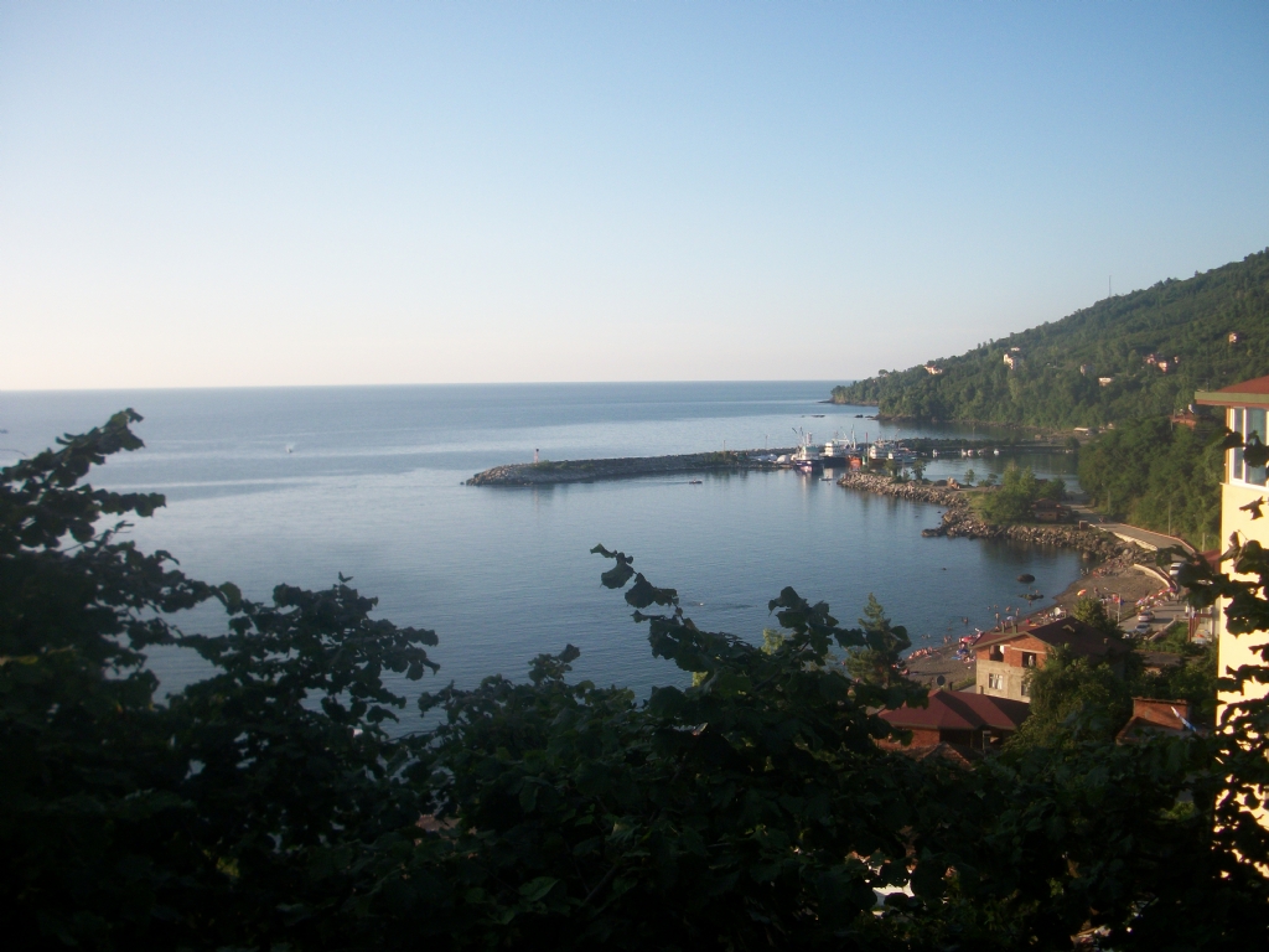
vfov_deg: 40.7
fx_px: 1283
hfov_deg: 52.6
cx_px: 634
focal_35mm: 35
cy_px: 476
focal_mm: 6.3
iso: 80
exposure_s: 1/640
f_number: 3.1
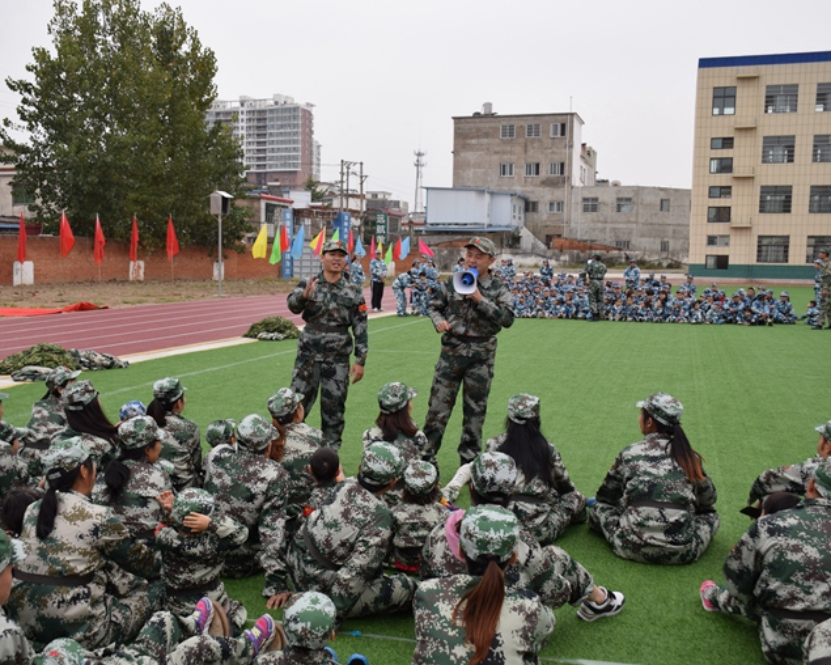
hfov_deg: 46.7
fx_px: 959
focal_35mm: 39
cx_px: 356
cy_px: 342
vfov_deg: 38.2
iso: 400
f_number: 5.6
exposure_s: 1/125
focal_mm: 22
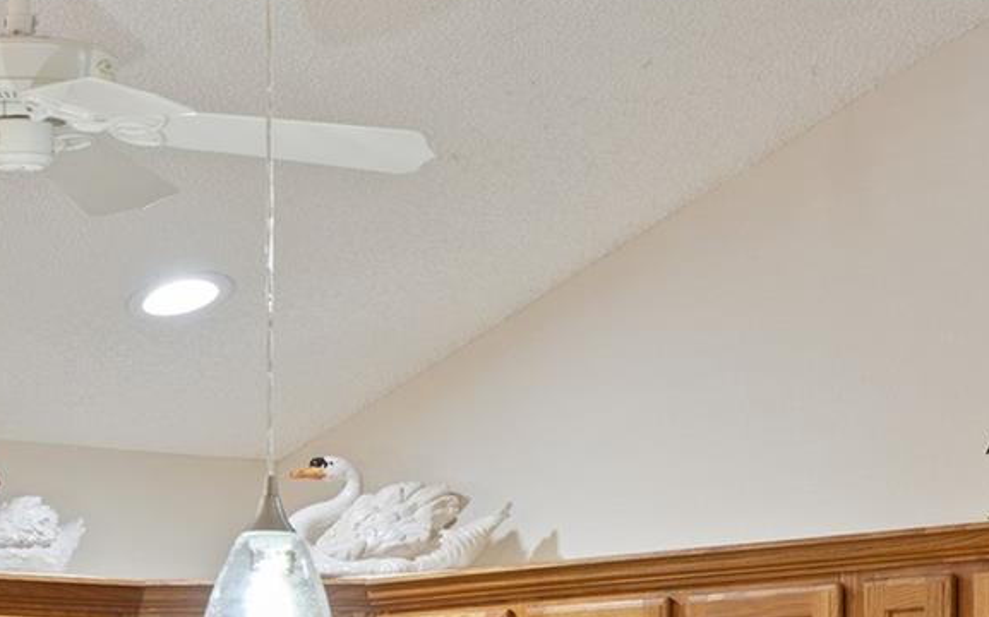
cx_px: 63
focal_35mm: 149
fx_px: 4014
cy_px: 860
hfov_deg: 13.9
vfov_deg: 8.6
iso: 250
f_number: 6.3
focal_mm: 52.7
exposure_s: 1/8
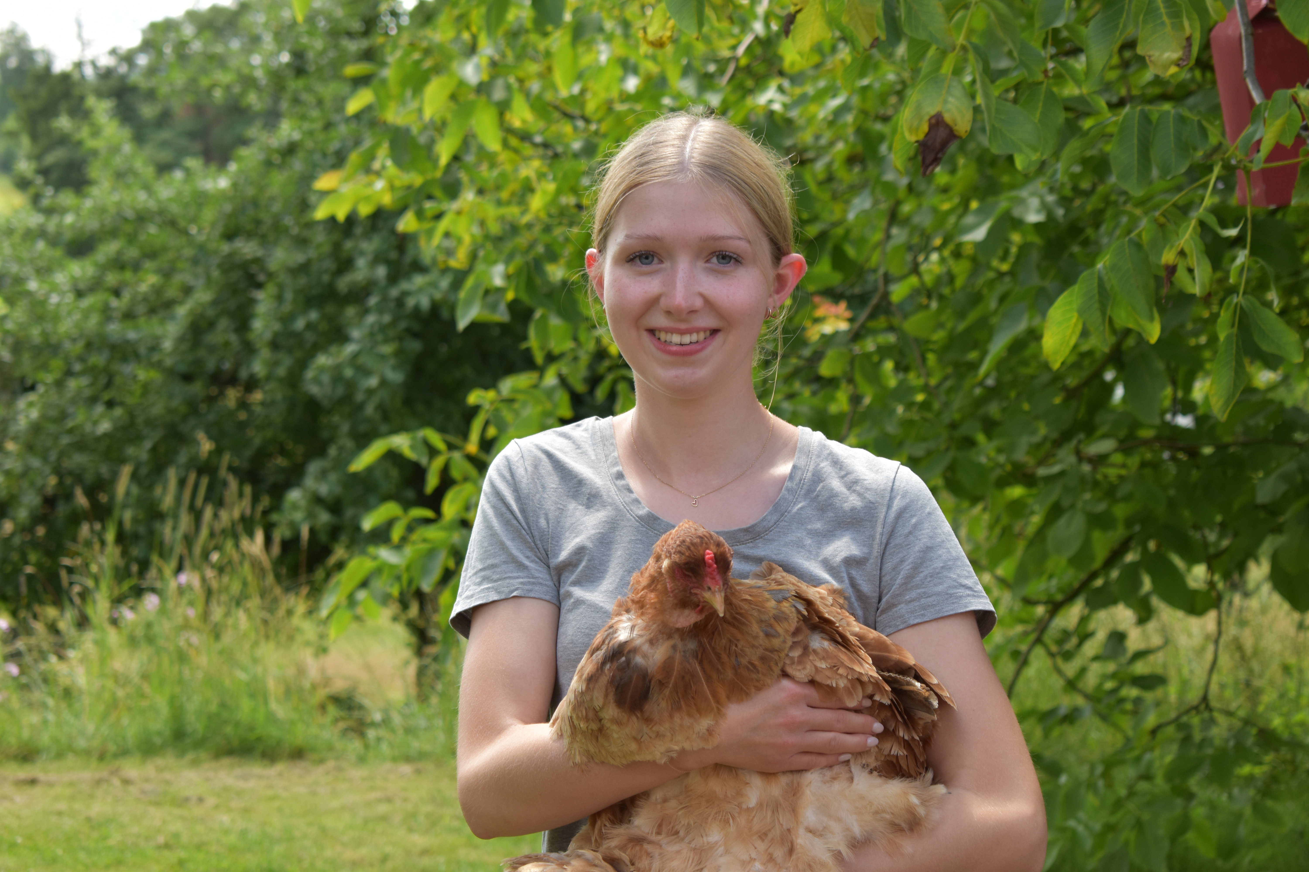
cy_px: 436
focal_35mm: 82
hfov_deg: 24.6
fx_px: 3000
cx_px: 654
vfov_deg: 16.6
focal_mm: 55
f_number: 5.6
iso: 280
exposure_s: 1/250
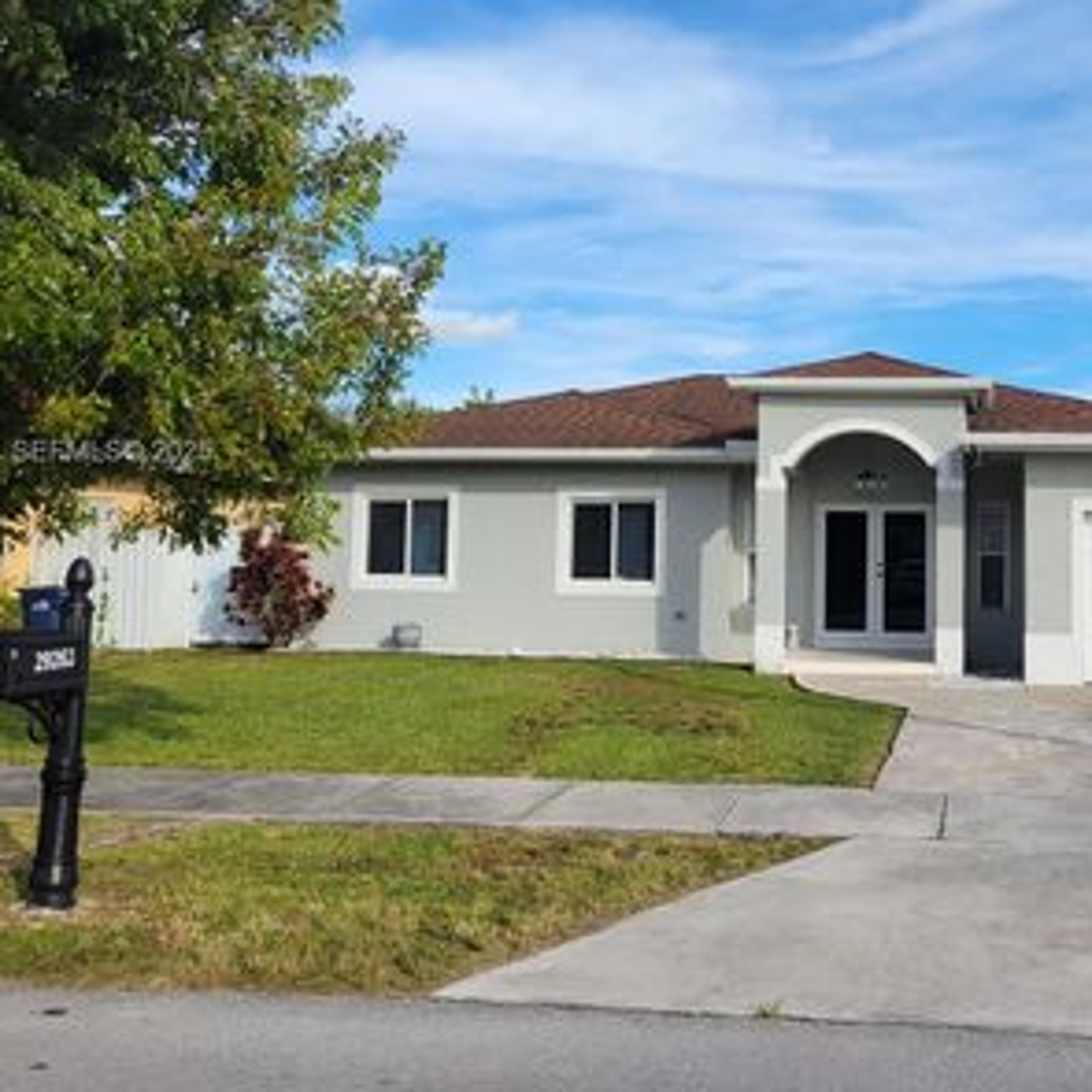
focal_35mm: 39
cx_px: 777
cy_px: 453
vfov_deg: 42.7
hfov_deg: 41.9
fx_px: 1392
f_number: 1.8
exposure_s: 1/2308
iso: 40
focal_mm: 5.4
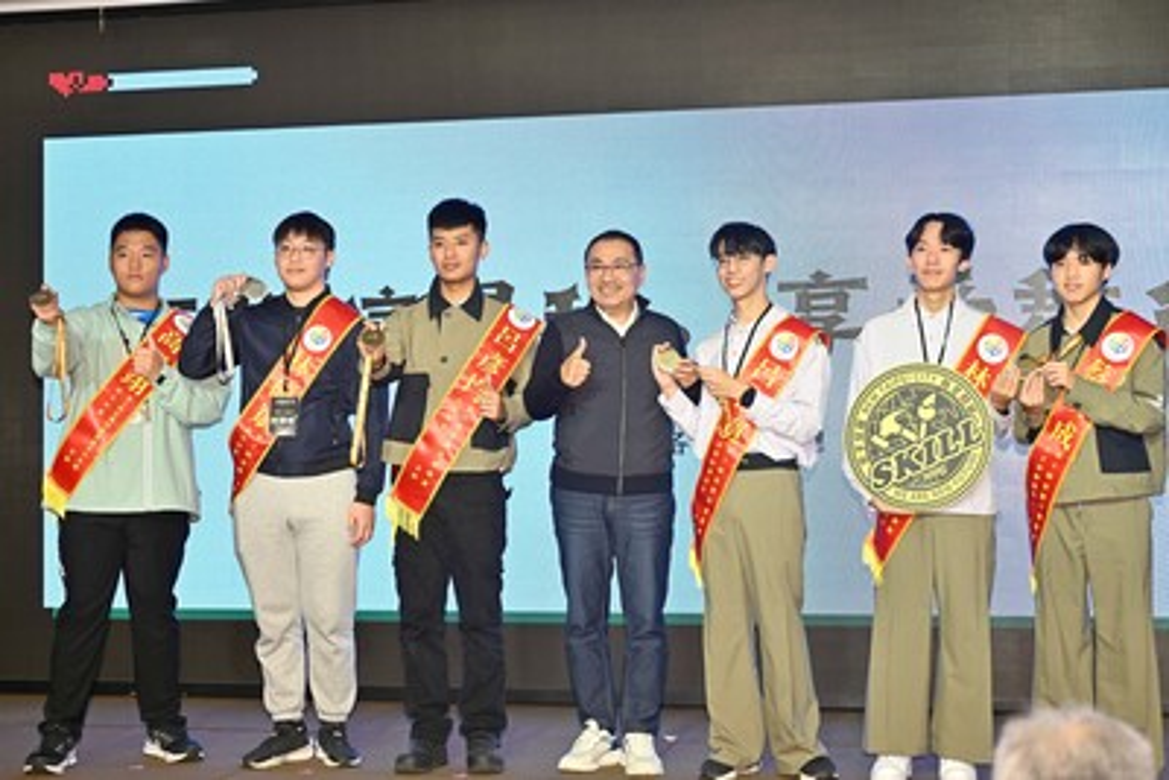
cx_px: 584
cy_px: 390
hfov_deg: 35.0
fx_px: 1851
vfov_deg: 23.8
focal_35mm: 57
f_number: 4
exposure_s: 1/125
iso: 640
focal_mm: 57
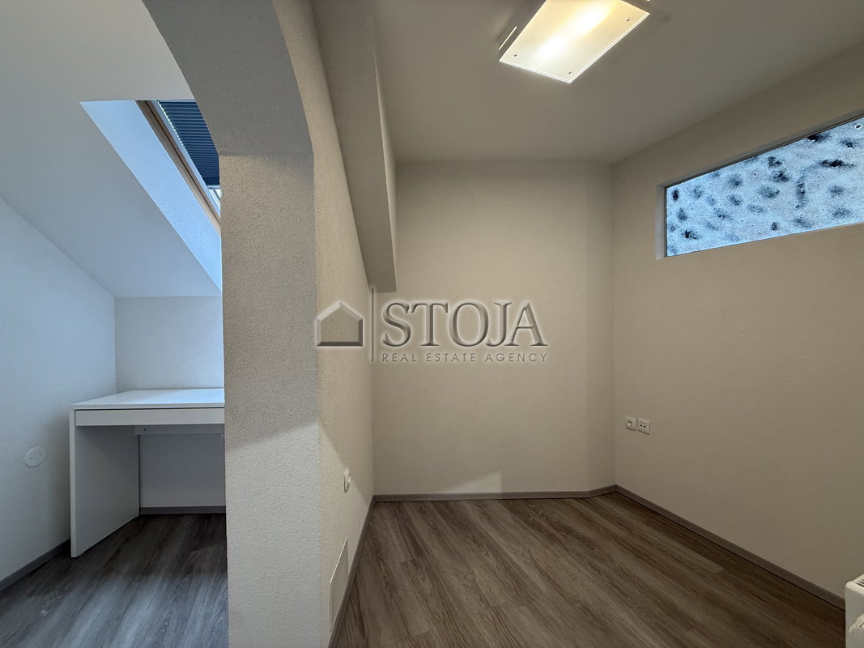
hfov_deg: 102.1
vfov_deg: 85.7
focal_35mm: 14
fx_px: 349
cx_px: 432
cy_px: 324
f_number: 2.2
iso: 160
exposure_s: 1/100
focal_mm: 2.22
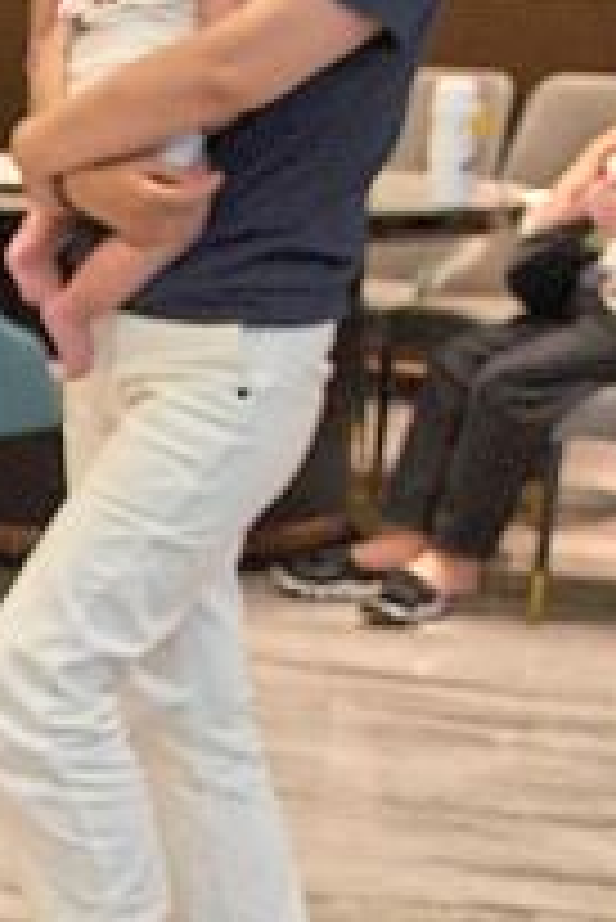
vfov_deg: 16.3
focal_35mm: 121
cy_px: 1057
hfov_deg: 9.3
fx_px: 3100
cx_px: -1147
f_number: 4
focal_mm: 20
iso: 3200
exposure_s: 1/400
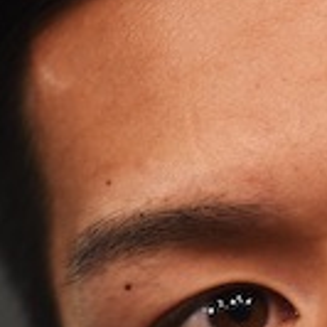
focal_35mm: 1434
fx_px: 15326
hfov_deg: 1.2
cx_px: 534
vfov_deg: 1.2
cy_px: 440
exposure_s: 1/250
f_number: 4
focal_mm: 280
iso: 1800
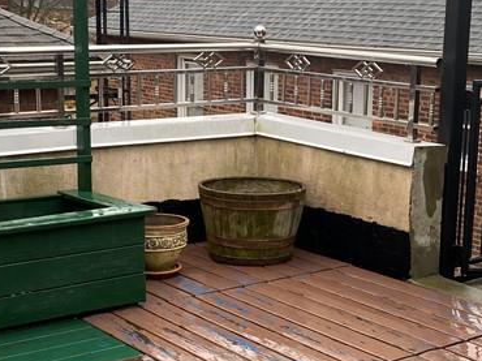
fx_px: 1002
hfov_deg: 27.0
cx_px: 258
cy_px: 184
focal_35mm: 72
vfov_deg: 20.4
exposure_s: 1/122
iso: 32
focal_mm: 4.25
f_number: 1.8
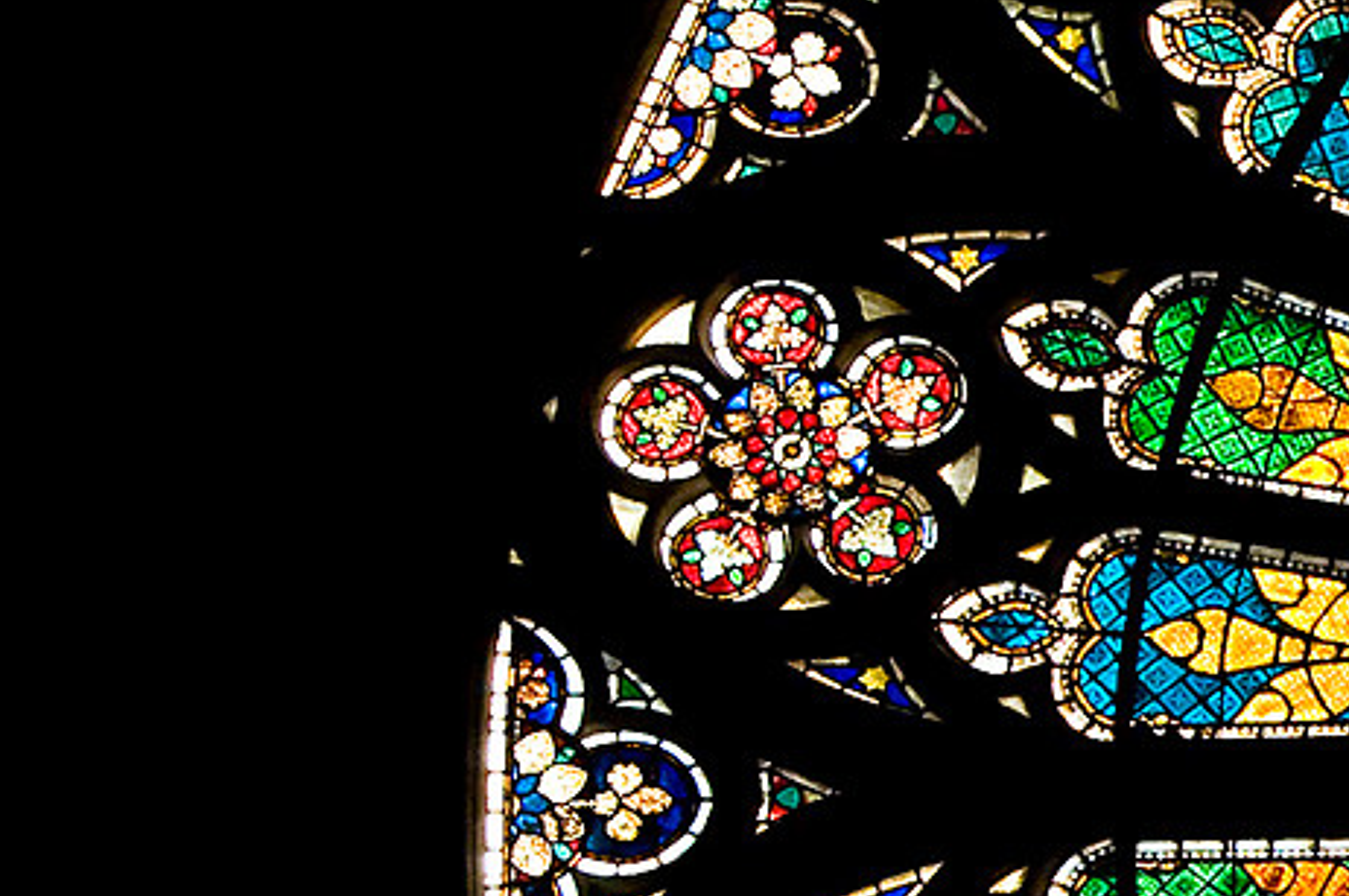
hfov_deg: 2.9
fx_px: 26240
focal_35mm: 701
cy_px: 788
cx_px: 2751
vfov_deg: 2.0
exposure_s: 1/40
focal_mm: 90
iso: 500
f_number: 8
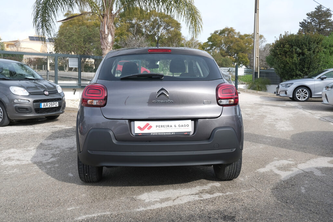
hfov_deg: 57.2
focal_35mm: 33
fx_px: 305
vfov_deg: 40.0
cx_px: 166
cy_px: 111
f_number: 9
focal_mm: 22.1
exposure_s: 1/125
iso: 160
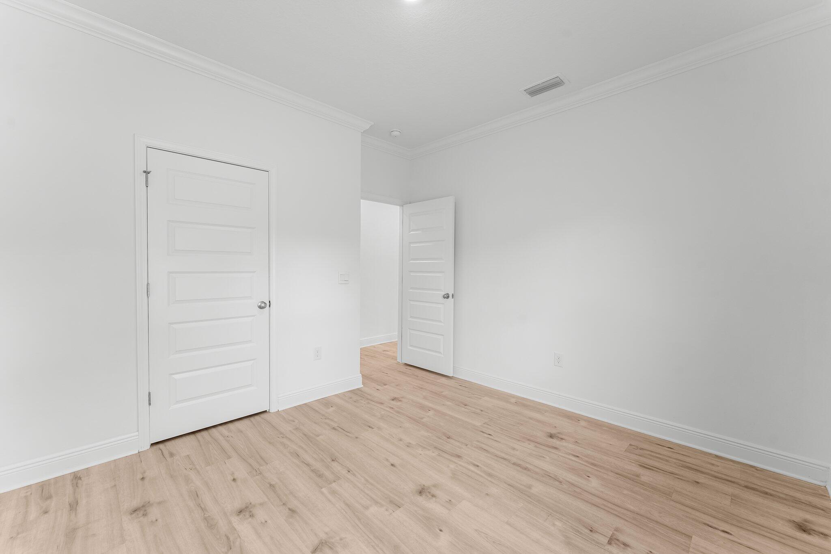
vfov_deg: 81.2
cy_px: 277
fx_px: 323
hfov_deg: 104.3
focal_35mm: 14
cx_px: 416
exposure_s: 1/10
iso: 400
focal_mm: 14
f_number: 8
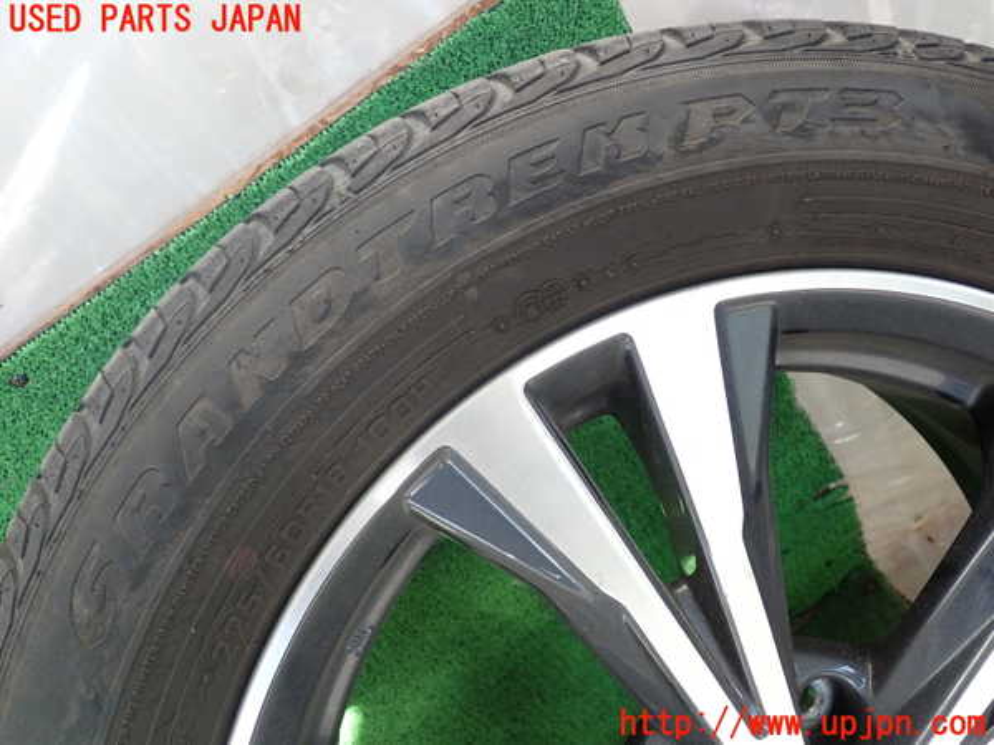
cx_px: 497
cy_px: 372
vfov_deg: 44.2
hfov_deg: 56.8
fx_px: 919
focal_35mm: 32
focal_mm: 5.79
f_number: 2.4
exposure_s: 1/125
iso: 200
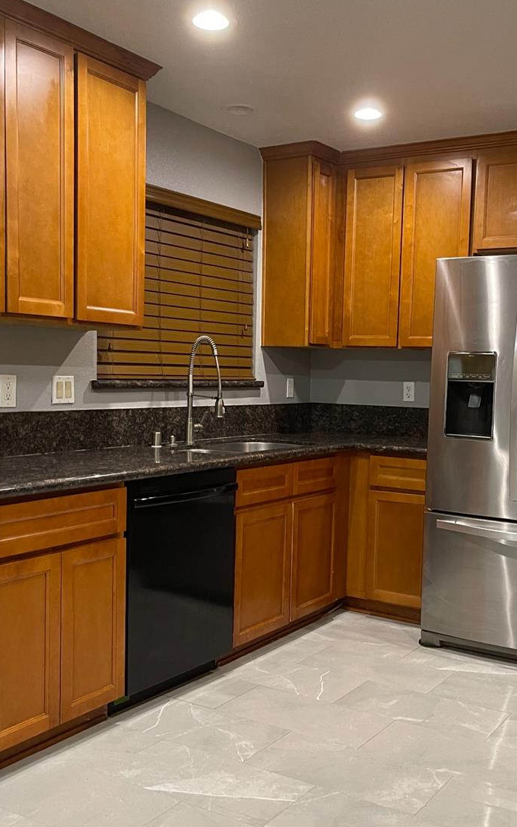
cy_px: 442
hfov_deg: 33.4
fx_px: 857
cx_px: 327
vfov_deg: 51.5
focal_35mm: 38
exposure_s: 1/60
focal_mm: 5.1
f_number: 1.6
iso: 320
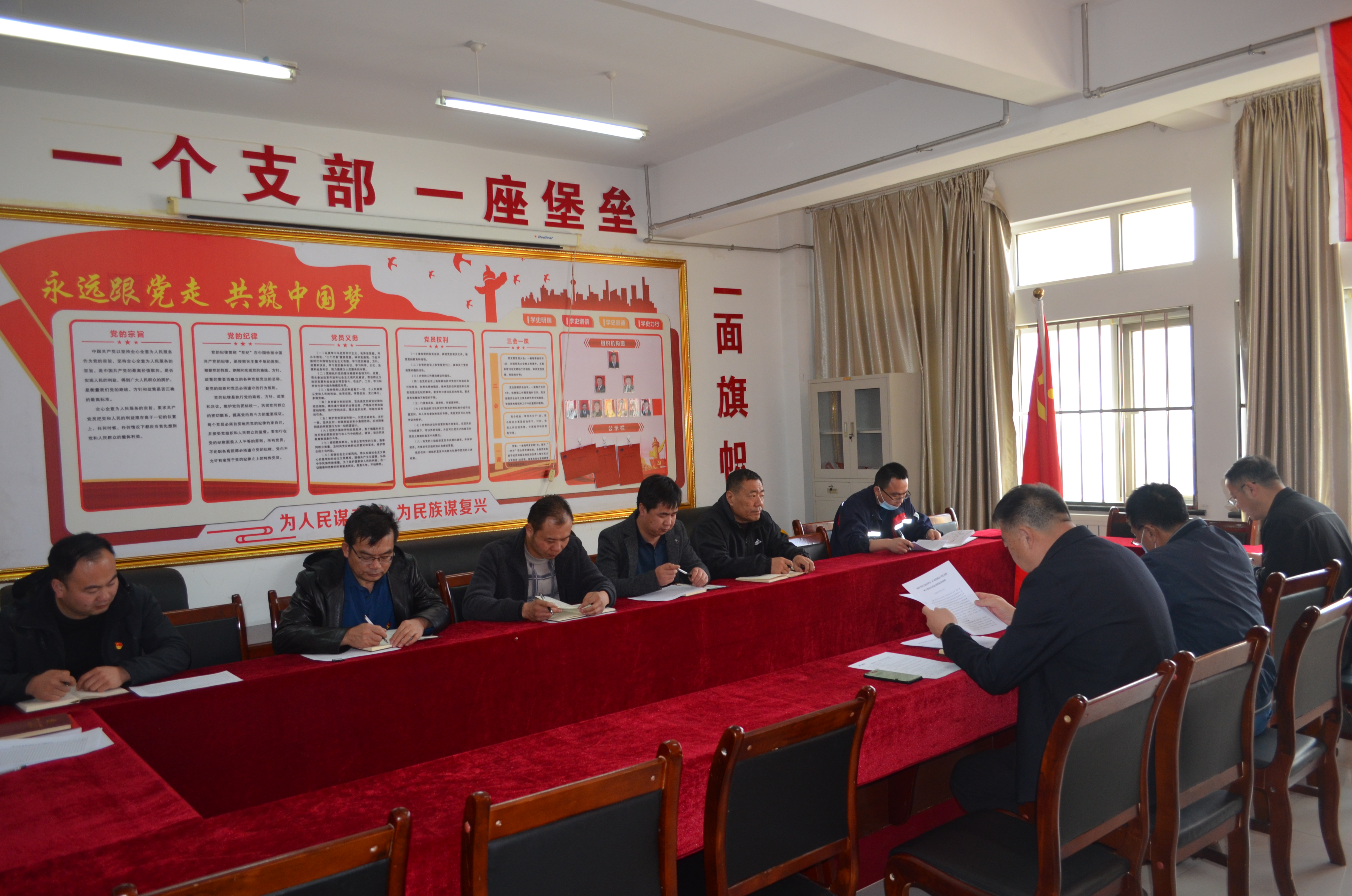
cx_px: 676
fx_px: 1012
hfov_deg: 67.5
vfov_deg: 47.7
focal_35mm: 27
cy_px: 448
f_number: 3.5
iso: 500
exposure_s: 1/60
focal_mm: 18
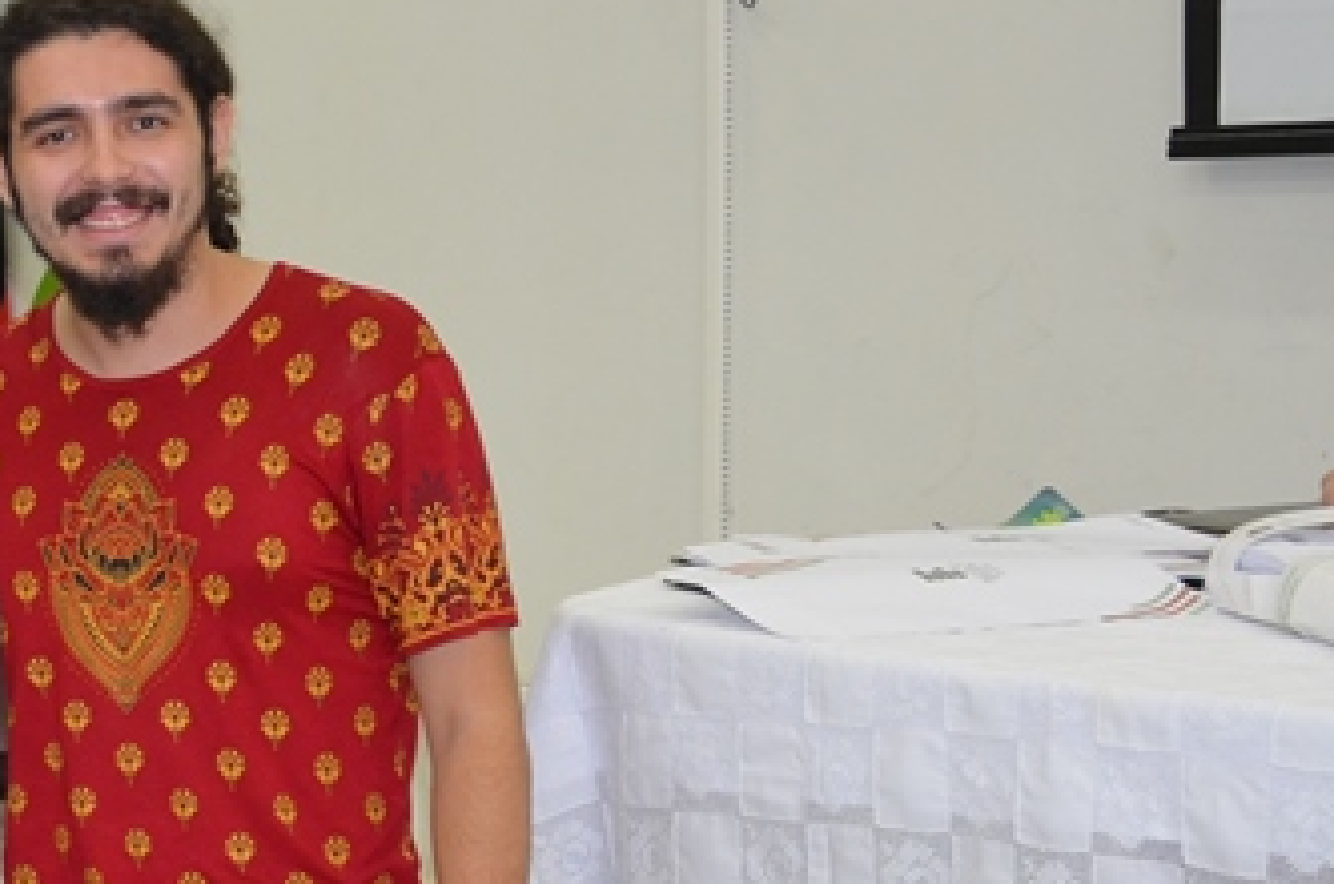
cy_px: 739
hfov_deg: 17.3
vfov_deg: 12.2
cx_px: -438
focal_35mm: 111
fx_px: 4105
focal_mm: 24
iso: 720
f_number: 3.8
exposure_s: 1/60
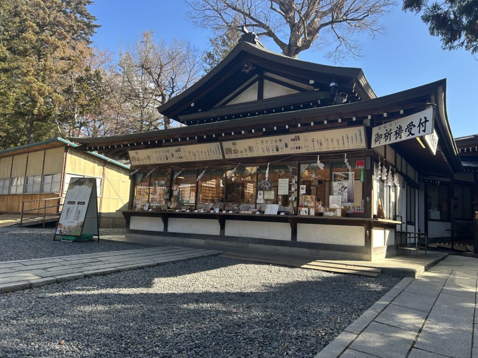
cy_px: 179
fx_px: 359
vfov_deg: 53.1
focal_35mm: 26
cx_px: 239
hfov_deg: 67.3
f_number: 1.5
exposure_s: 1/748
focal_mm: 5.7
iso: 50
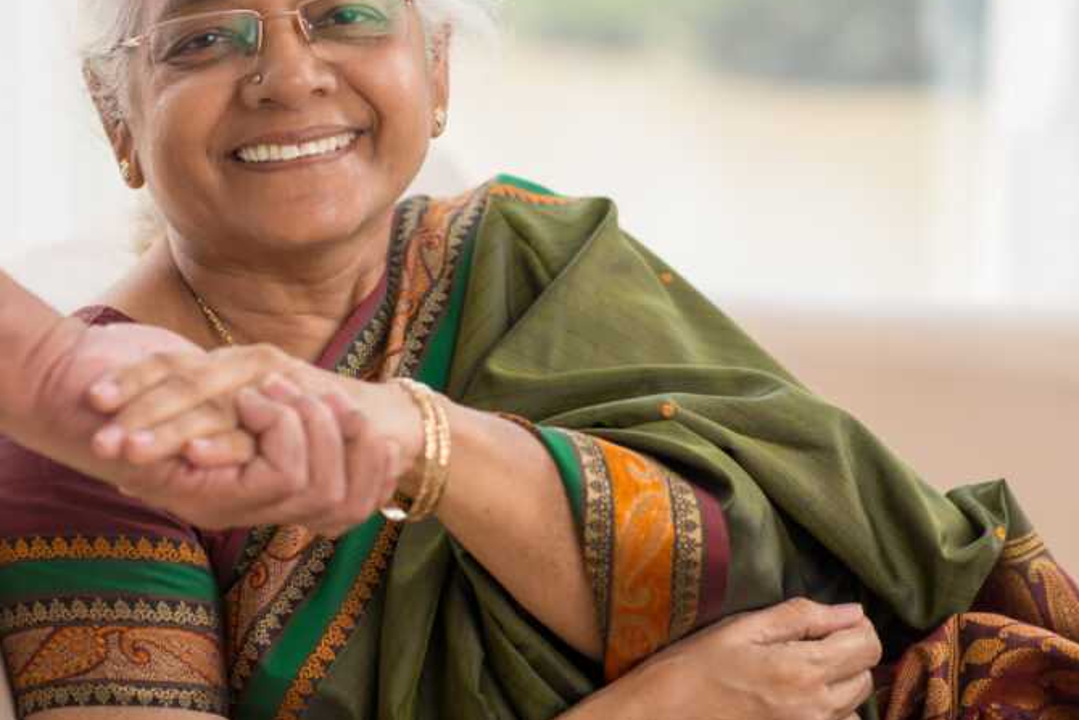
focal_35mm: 130
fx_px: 3897
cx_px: 361
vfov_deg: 10.5
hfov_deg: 15.7
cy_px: 275
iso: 100
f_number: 3.5
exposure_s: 1/250
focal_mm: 85
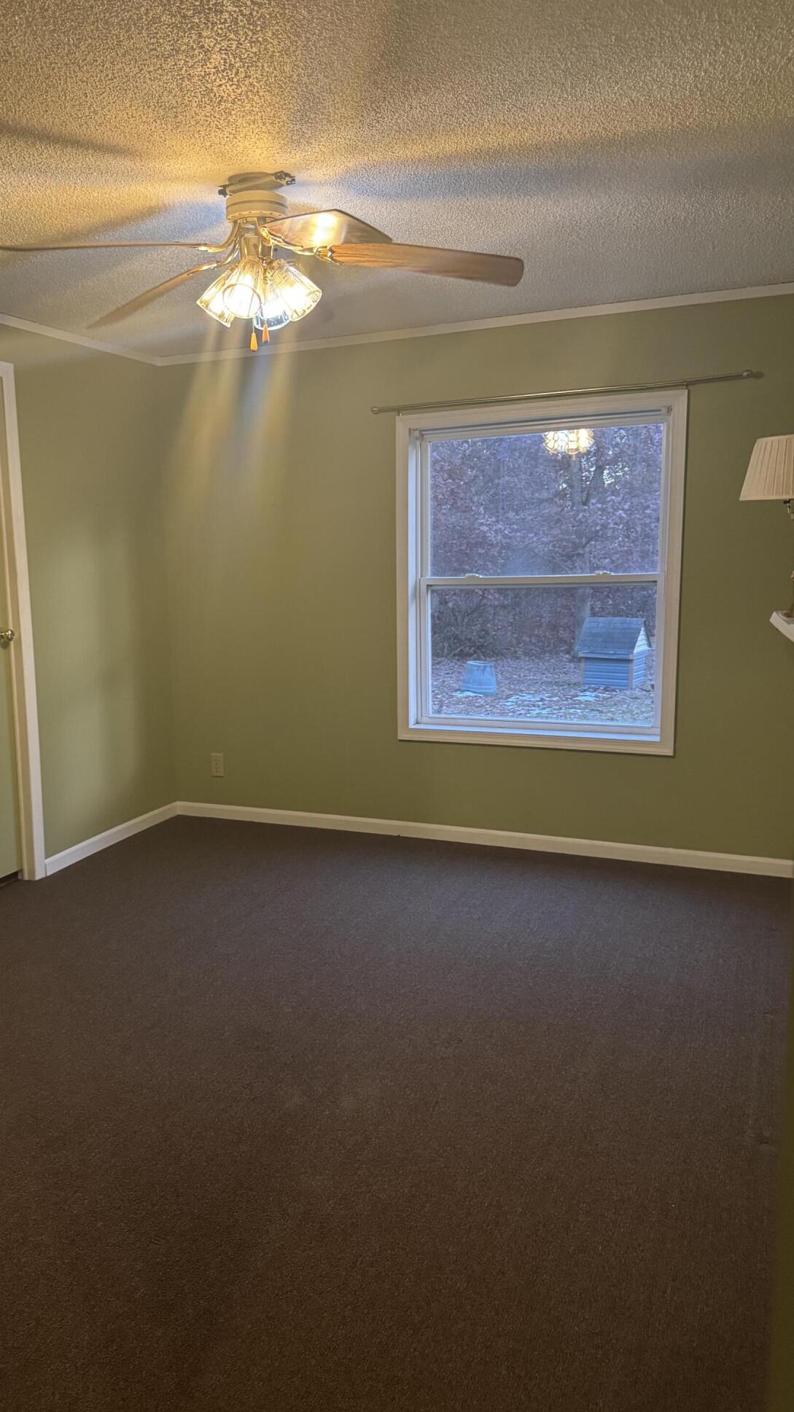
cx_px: 296
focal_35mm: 27
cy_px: 699
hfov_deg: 42.5
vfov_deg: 69.9
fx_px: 1011
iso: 640
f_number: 1.78
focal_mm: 6.76
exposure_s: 1/40
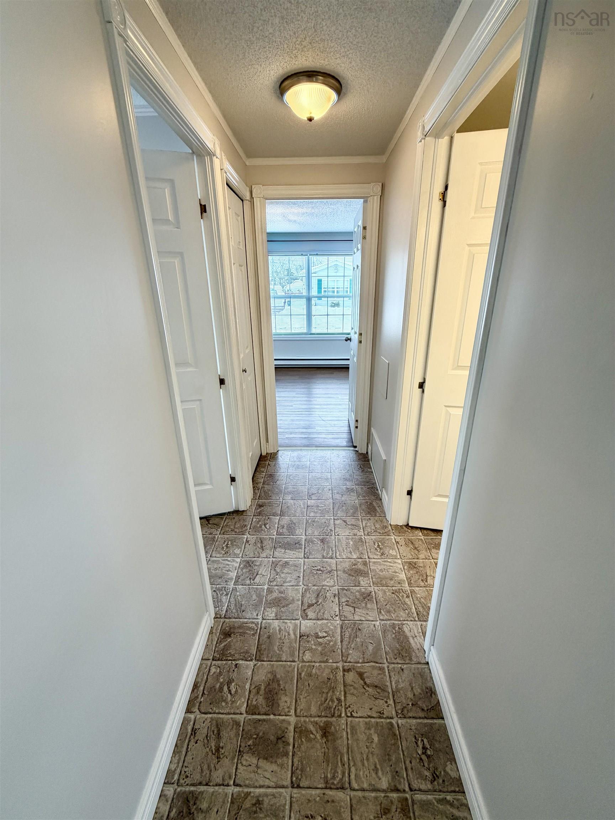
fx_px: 332
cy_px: 410
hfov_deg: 85.7
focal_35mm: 14
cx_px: 308
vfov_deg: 102.1
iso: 160
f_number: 2.2
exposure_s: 1/120
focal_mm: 2.22
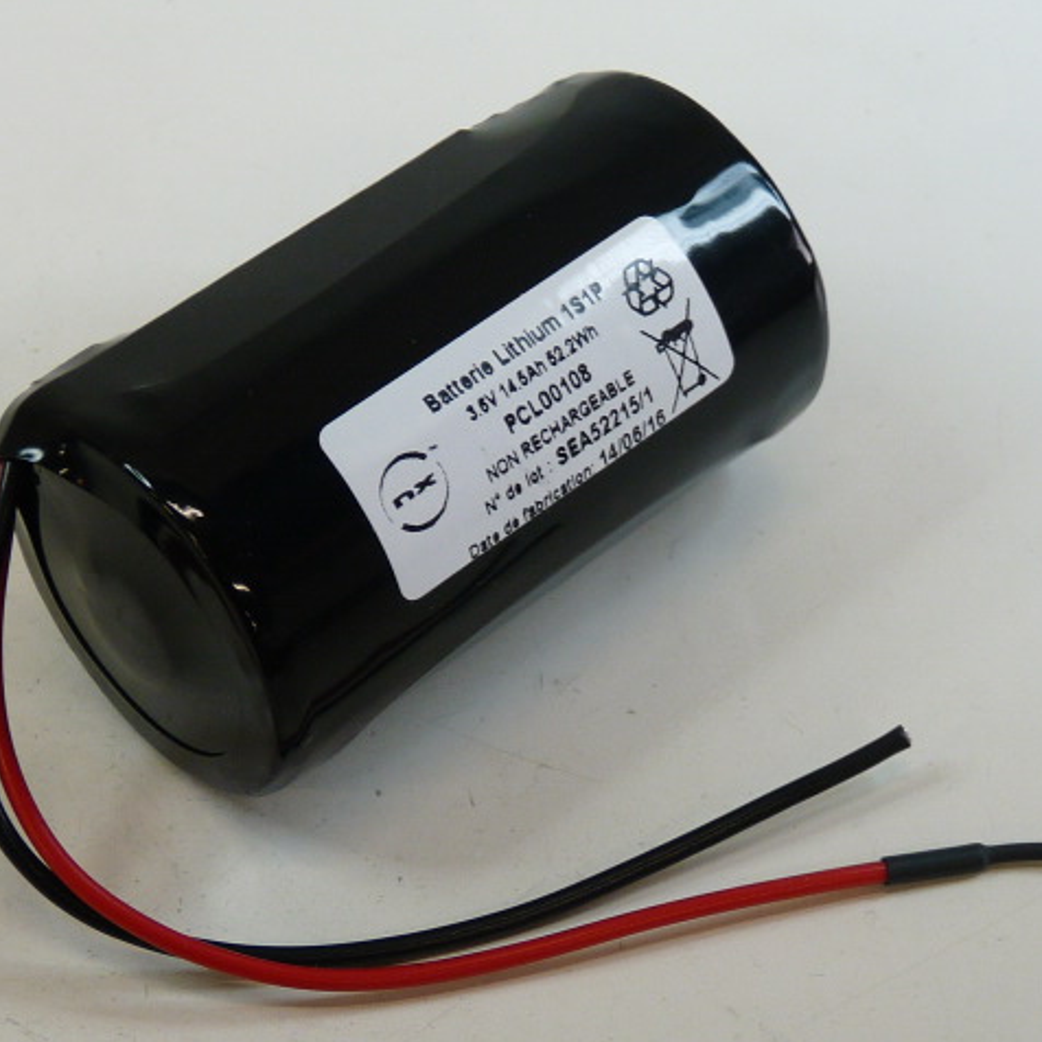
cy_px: 521
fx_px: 3235
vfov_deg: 18.3
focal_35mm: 95
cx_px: 473
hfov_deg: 18.3
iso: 100
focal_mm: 8
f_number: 3.2
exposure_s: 1/30
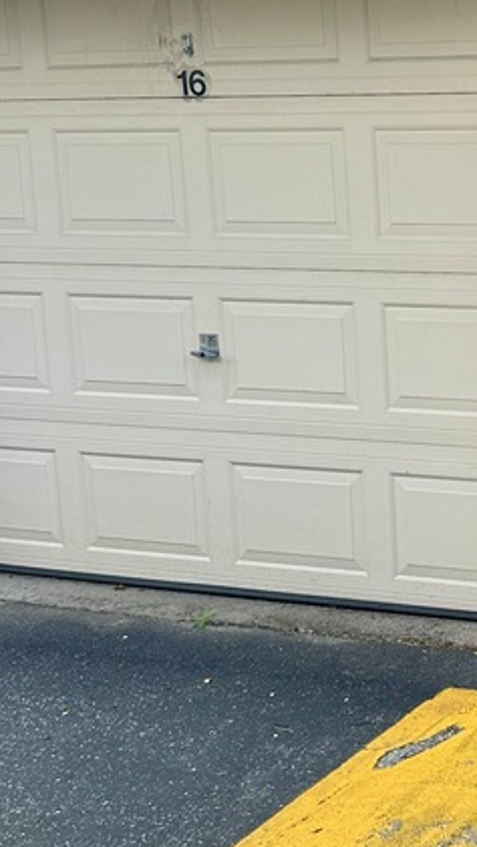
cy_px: 288
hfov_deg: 16.8
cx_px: 652
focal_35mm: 67
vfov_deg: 31.2
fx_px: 1506
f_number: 1.78
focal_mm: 6.86
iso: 80
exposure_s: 1/829
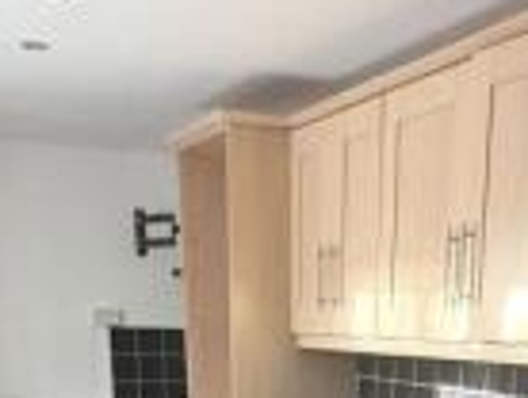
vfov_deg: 20.3
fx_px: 901
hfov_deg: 32.4
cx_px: 346
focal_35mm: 59
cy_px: 645
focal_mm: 2.22
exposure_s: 1/99
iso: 160
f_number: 2.2
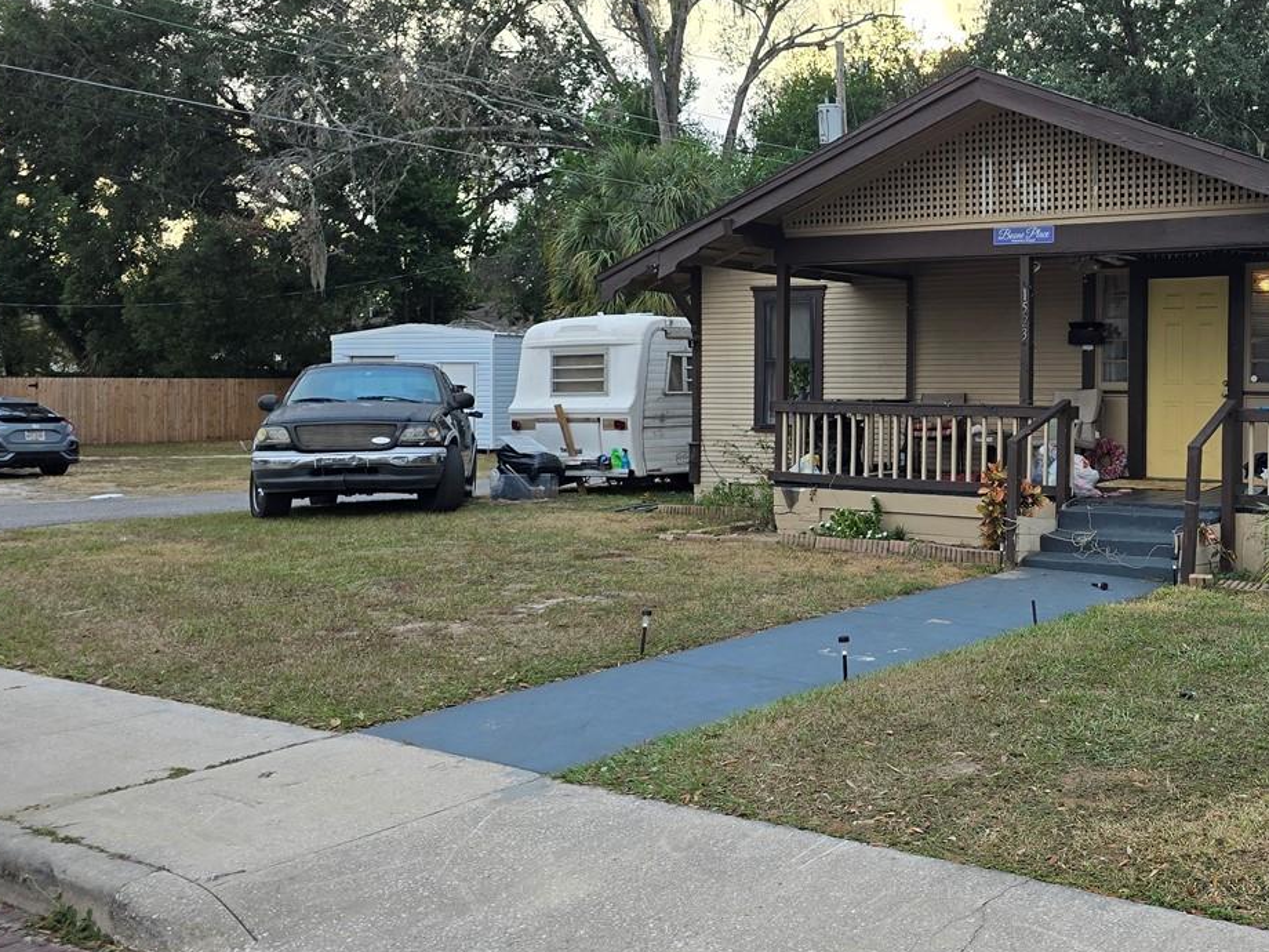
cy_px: 396
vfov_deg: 35.9
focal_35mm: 40
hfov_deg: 44.7
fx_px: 1466
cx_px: 997
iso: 64
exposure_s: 1/180
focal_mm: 6.3
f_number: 1.7
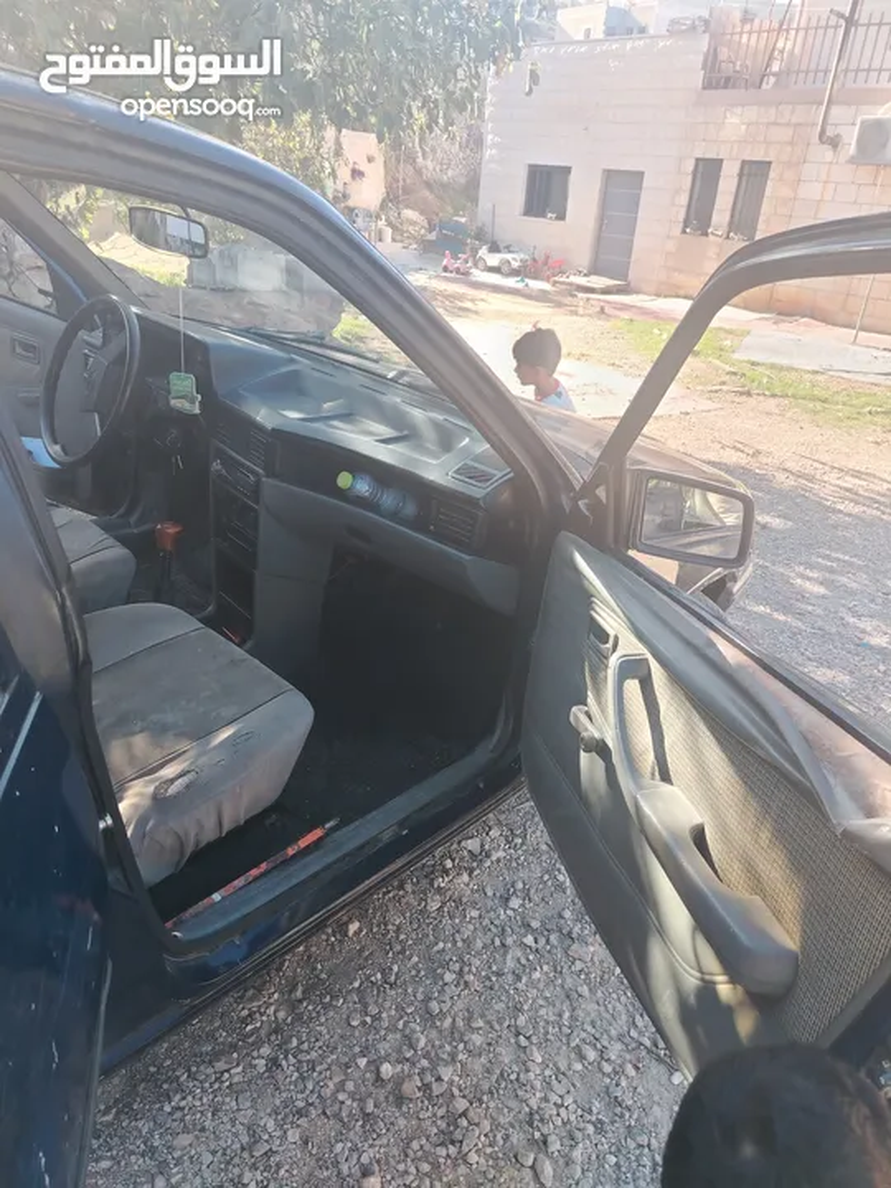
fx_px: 824
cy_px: 594
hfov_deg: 56.8
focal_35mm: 24
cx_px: 446
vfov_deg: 71.6
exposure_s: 1/172
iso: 100
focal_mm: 5.25
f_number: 1.75
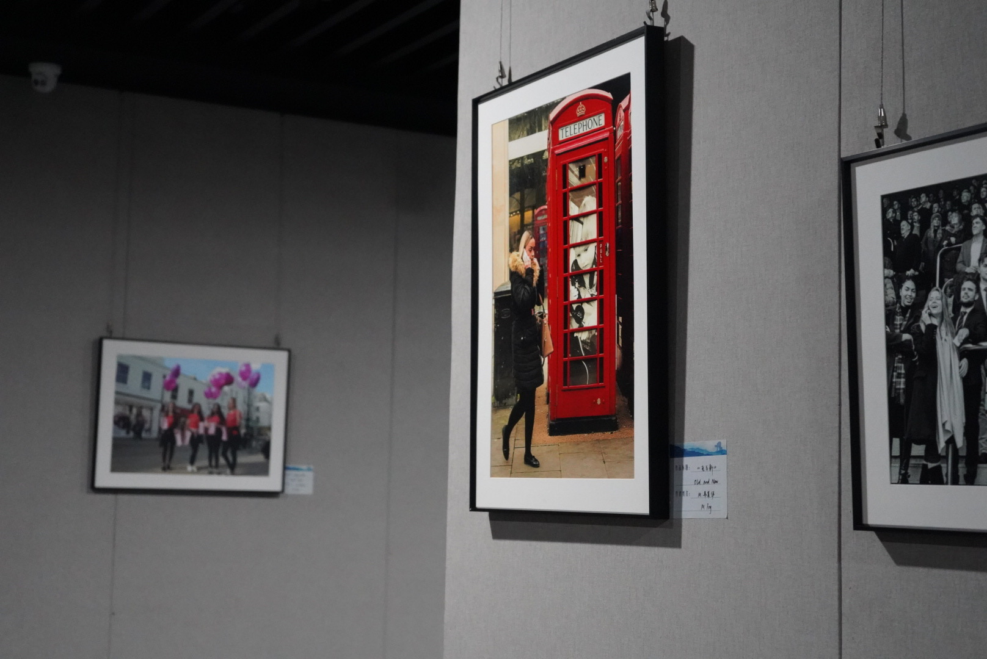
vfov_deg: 22.7
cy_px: 330
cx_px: 494
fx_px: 1646
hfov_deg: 33.4
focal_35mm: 60
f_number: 5.6
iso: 12800
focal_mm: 60
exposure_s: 1/60
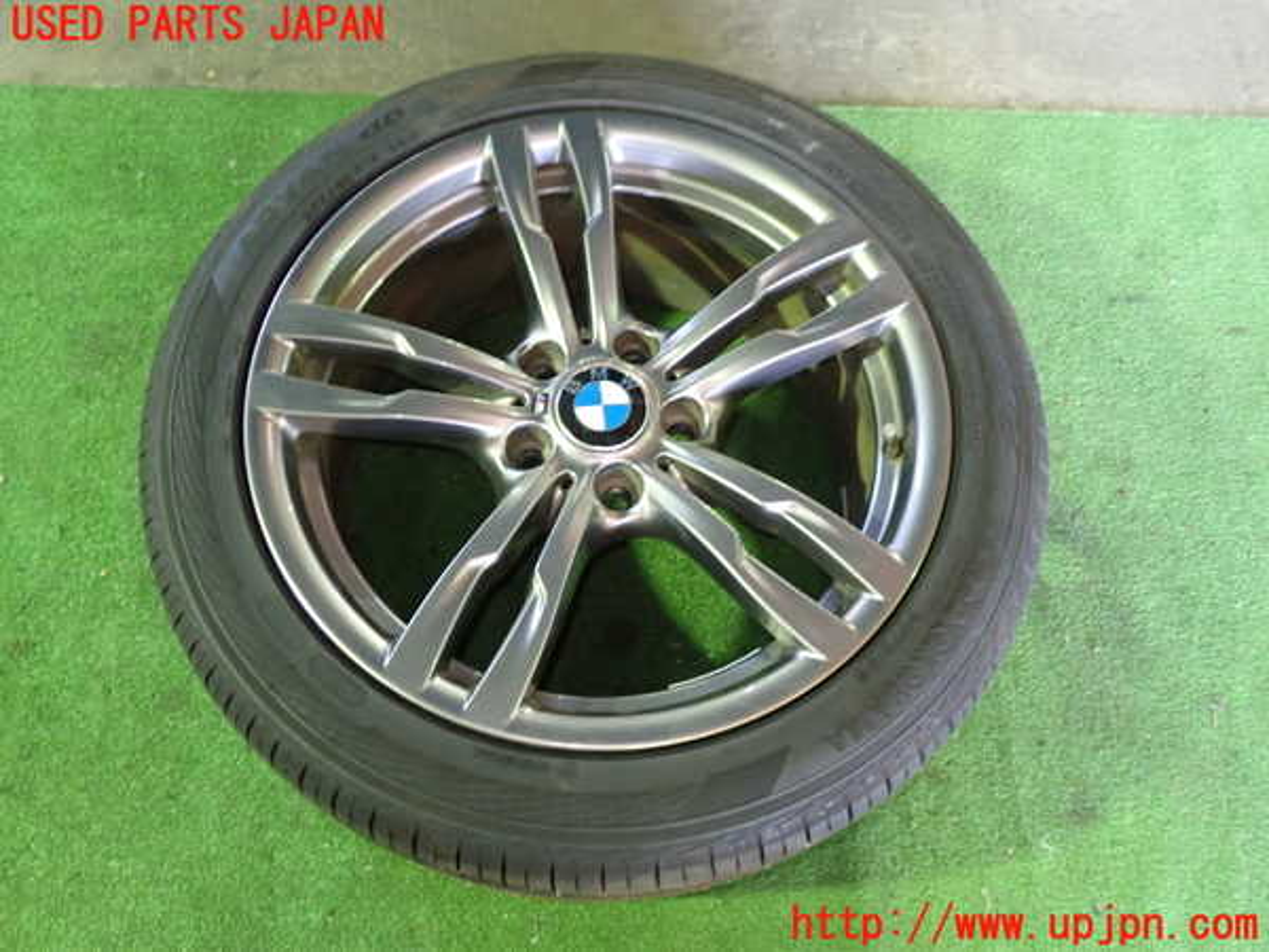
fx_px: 1100
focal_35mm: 30
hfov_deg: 60.0
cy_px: 476
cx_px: 634
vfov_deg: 46.8
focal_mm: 5.4
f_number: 2.3
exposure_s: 1/25
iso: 800
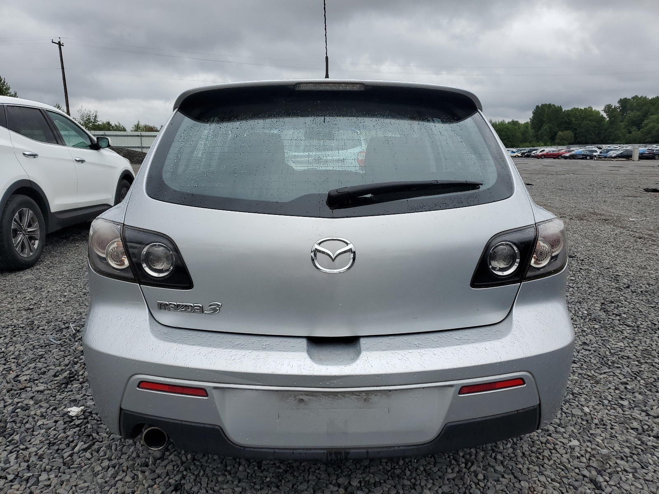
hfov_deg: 67.3
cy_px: 247
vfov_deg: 53.1
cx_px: 330
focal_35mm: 26
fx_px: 495
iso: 50
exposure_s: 1/1667
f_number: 1.5
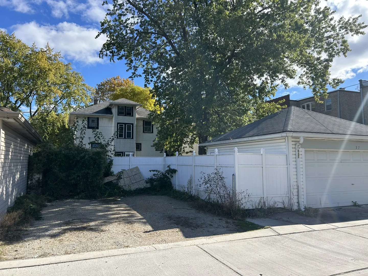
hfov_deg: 67.3
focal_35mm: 26
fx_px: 276
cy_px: 138
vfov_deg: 53.1
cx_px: 184
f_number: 1.5
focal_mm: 5.7
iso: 50
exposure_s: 1/2404
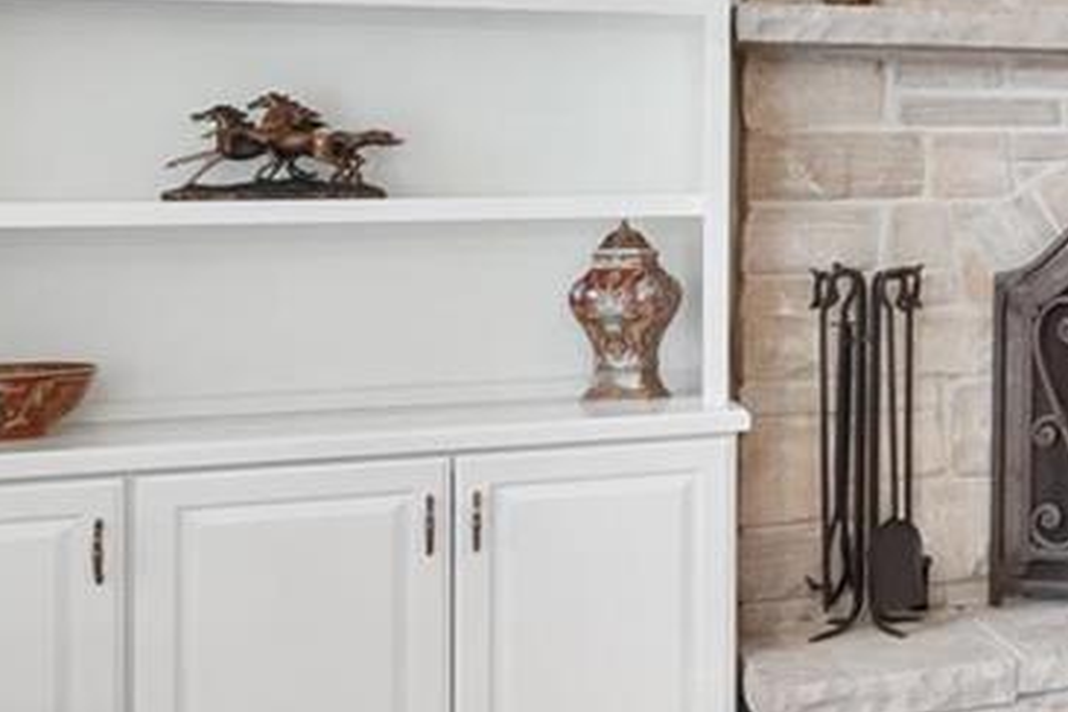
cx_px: 1929
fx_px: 2077
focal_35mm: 70
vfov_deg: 19.4
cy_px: 216
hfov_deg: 20.4
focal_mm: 8
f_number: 7.1
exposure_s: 1/13
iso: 400
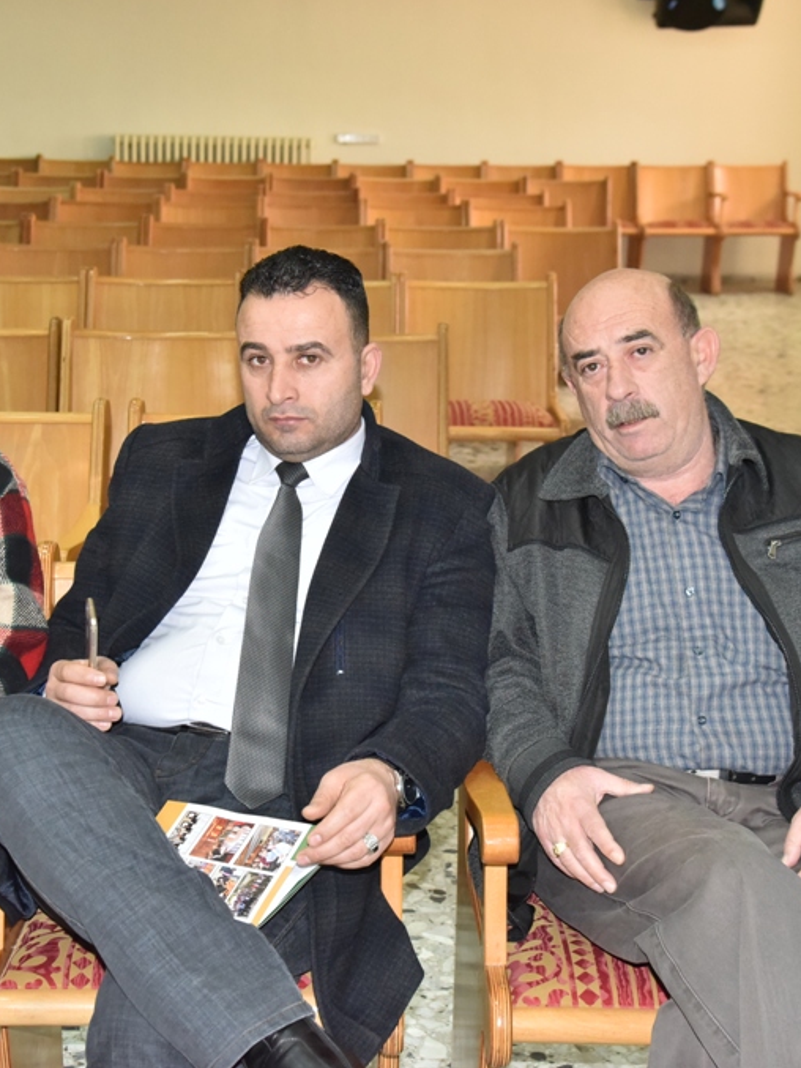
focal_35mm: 64
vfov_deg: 30.3
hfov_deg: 22.9
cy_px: 534
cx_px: 307
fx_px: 1974
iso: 2500
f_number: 6.3
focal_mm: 44
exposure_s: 1/200
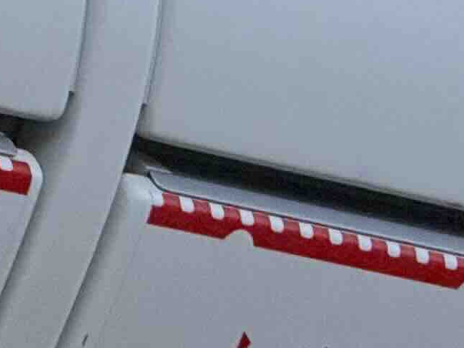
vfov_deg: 2.0
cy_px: 584
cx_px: 688
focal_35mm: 746
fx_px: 9994
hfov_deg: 2.7
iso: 250
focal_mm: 15.66
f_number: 2.8
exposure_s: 1/100
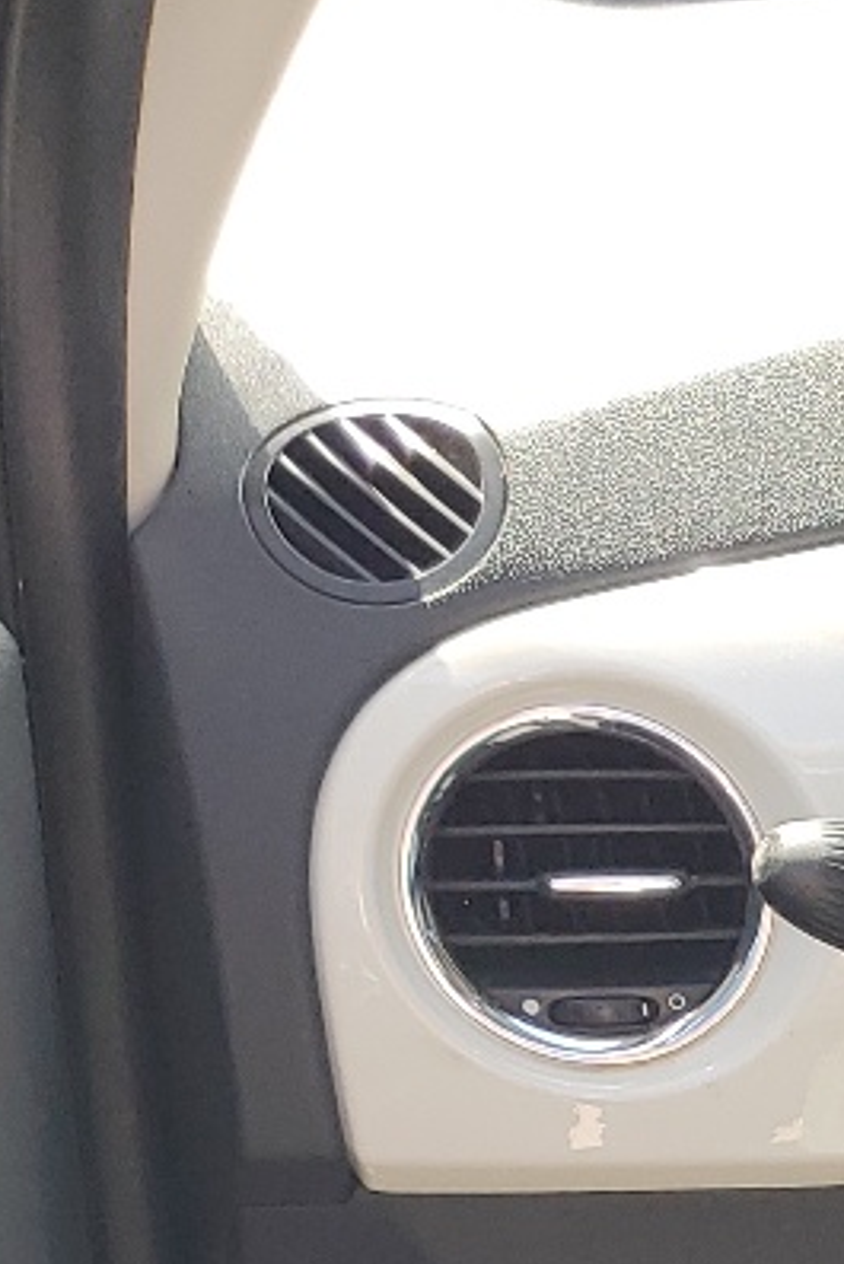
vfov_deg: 17.3
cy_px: 1777
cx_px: 2143
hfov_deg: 10.5
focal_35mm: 109
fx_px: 3830
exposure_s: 1/227
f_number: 1.5
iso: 50
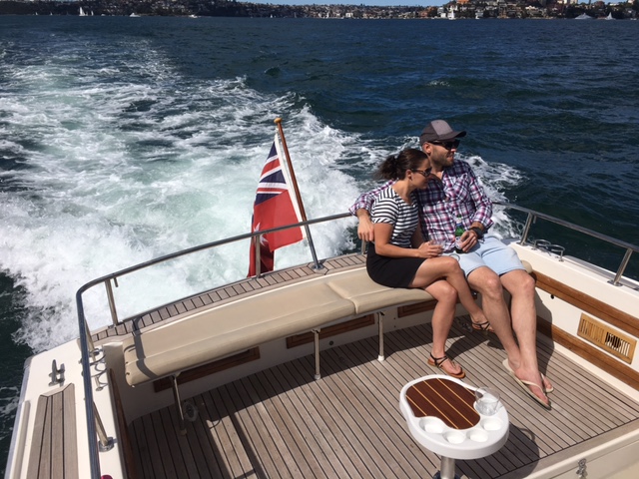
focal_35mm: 29
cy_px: 240
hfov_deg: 61.7
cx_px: 320
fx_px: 535
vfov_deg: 48.2
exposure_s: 1/4808
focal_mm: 4.15
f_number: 2.2
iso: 25
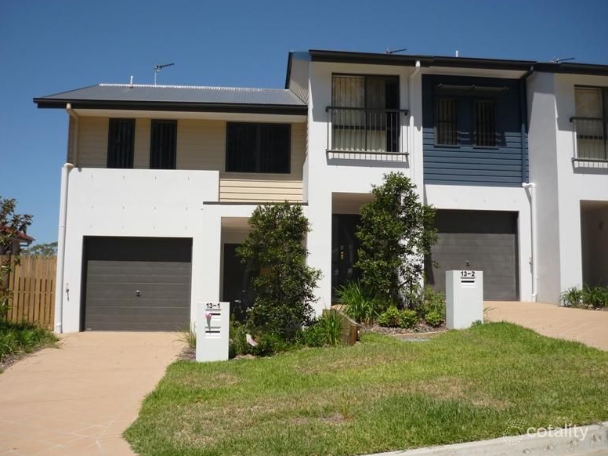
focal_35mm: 34
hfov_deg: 54.0
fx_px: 597
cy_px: 224
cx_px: 296
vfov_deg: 41.8
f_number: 8
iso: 100
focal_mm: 5.5
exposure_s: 1/250
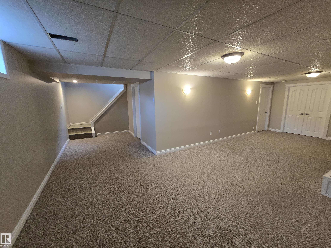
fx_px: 124
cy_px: 124
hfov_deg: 106.2
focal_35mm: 13
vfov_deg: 89.9
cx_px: 166
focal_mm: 2.2
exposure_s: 1/60
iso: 400
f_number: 2.2
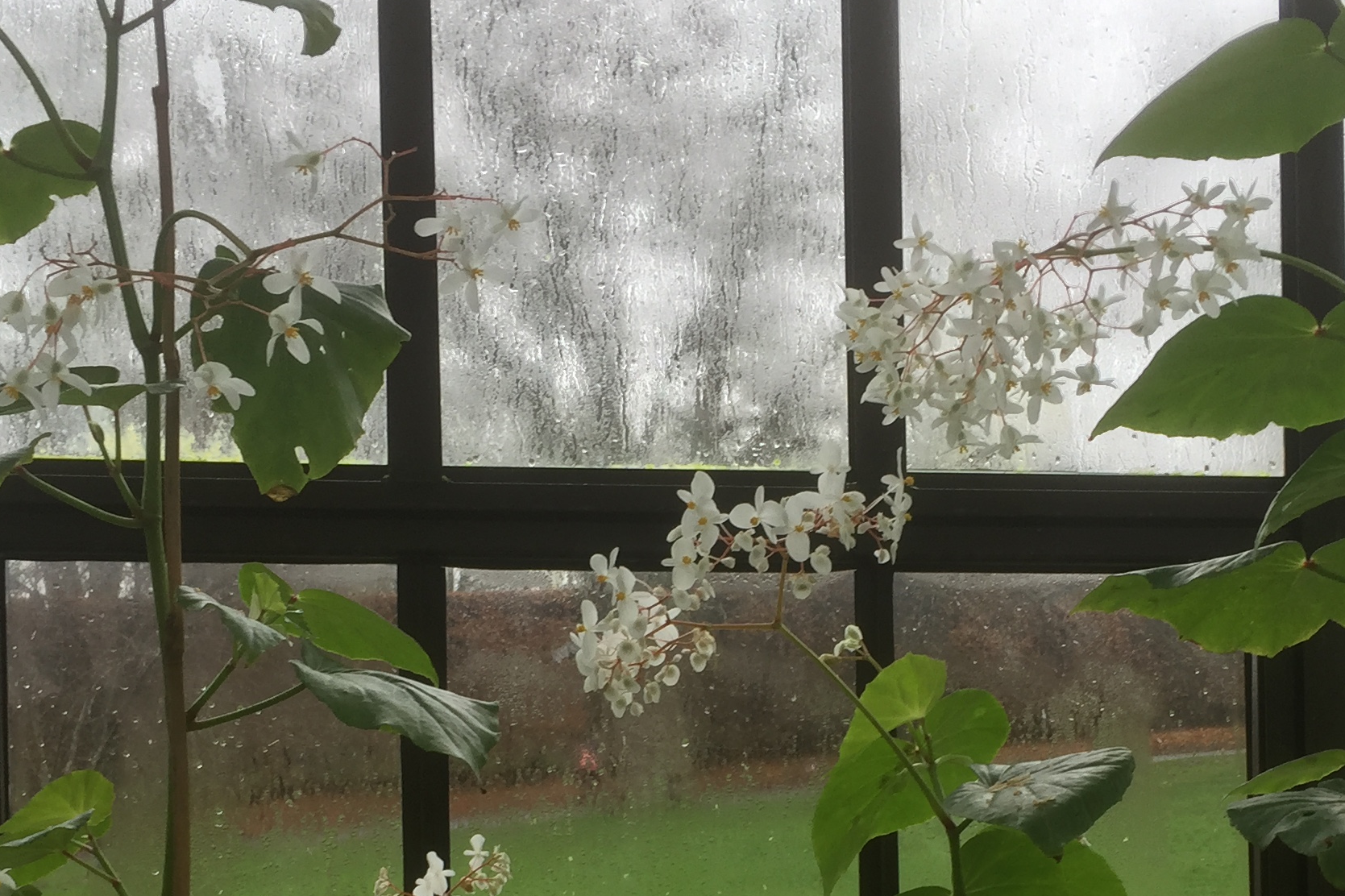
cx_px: 742
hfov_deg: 33.9
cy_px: 901
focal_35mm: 59
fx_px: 2204
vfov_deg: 22.1
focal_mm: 4.15
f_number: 2.2
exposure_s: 1/181
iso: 32
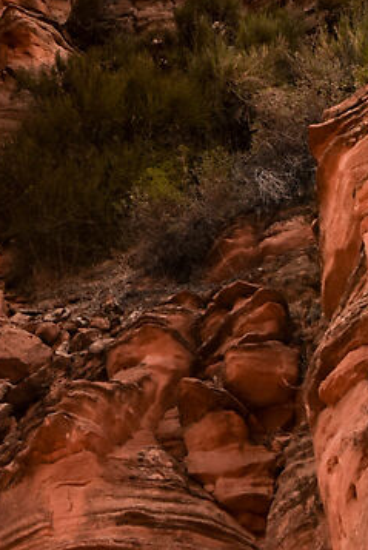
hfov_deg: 6.7
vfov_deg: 9.9
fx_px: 2874
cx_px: -671
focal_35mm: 188
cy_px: -633
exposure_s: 1/400
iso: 160
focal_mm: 28
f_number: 6.3
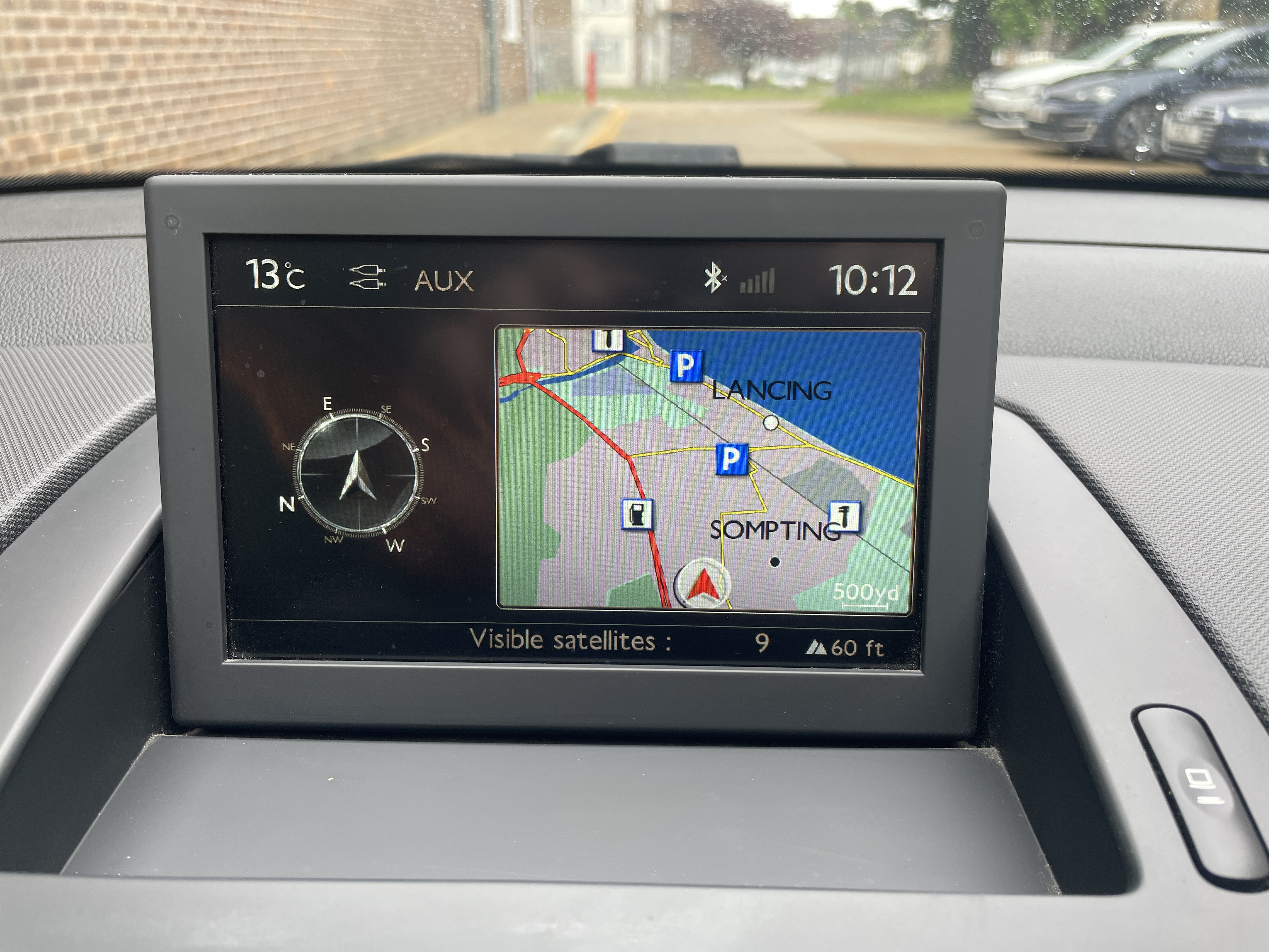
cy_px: 476
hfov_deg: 67.3
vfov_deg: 53.1
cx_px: 634
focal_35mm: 26
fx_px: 953
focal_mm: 4.2
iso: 32
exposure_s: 1/92
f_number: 1.6
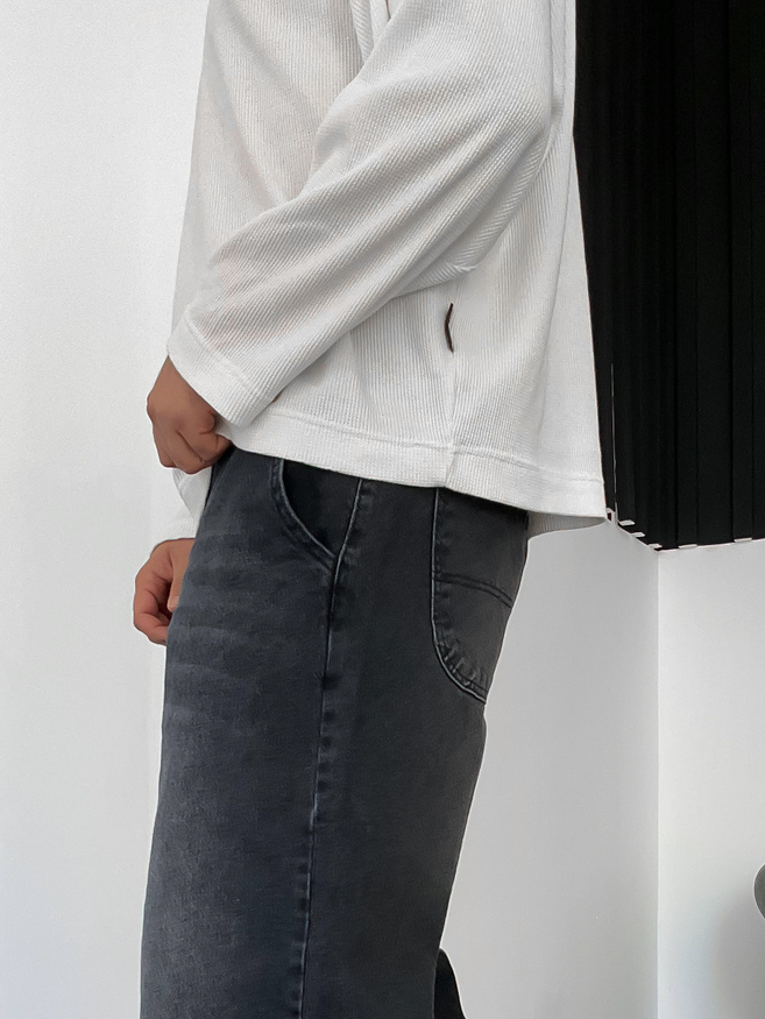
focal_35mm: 53
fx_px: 1561
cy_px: 873
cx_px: 333
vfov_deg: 34.6
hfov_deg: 27.5
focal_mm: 3
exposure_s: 1/100
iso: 64
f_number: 1.8
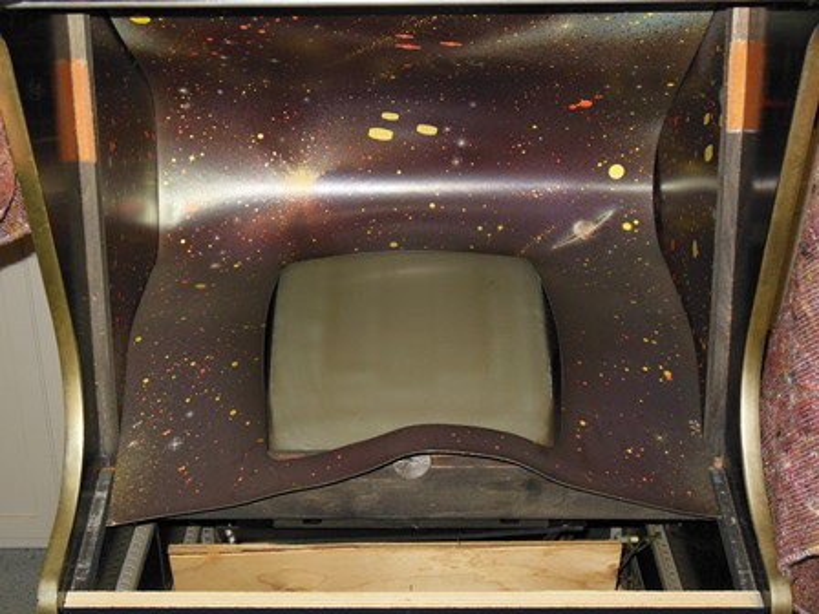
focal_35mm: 50
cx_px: 410
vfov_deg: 29.1
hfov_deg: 38.2
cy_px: 307
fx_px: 1183
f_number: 4
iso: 320
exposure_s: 1/60
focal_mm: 8.9
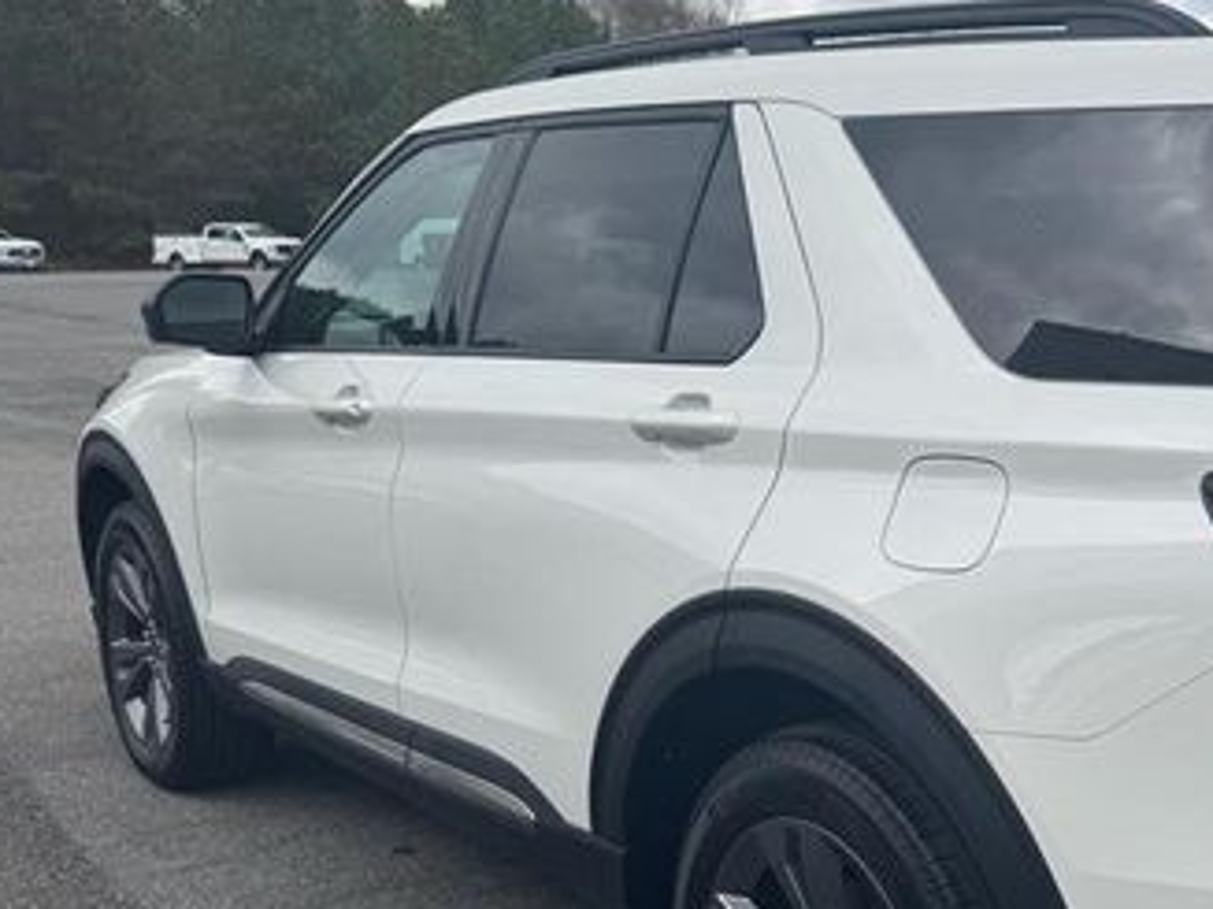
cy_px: 590
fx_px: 1646
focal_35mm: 47
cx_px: 1076
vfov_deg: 30.7
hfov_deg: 37.9
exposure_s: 1/1261
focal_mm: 6.76
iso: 80
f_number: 1.78
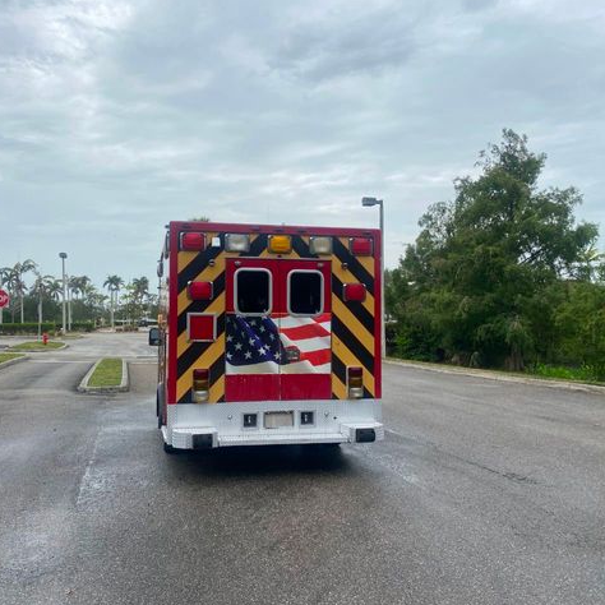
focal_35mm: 31
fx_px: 613
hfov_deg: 52.5
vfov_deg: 52.5
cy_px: 302
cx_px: 280
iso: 32
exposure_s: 1/3610
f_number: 1.8
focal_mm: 4.25
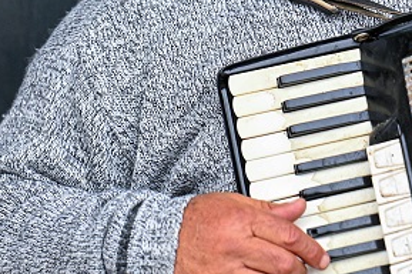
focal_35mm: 470
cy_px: -34
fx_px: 5373
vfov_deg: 2.9
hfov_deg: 4.4
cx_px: 402
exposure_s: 1/2000
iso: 640
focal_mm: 170
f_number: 2.8
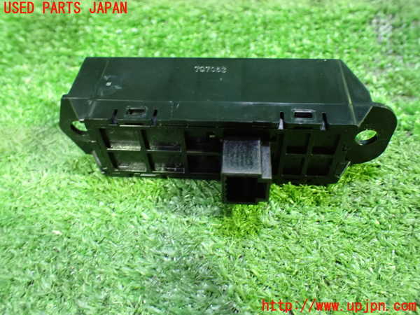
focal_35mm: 30
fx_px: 364
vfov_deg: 46.8
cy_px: 158
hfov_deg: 60.0
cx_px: 210
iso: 1250
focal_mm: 5.4
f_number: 2.3
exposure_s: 1/30
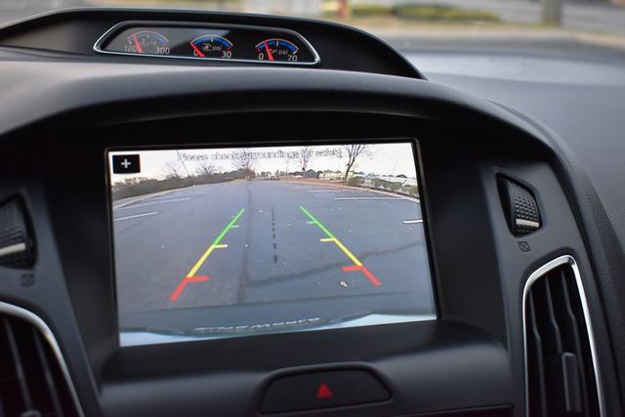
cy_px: 208
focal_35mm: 48
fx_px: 833
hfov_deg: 41.1
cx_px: 312
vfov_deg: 28.1
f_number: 4.5
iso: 1000
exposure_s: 1/125
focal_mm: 32
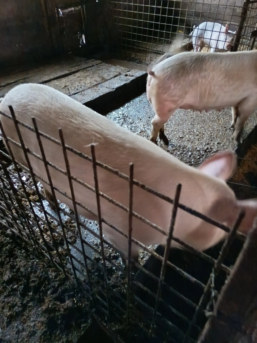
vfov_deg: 69.4
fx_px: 247
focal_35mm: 25
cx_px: 123
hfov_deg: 54.9
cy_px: 172
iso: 7600
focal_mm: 5.24
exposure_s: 1/8.33
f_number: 1.7
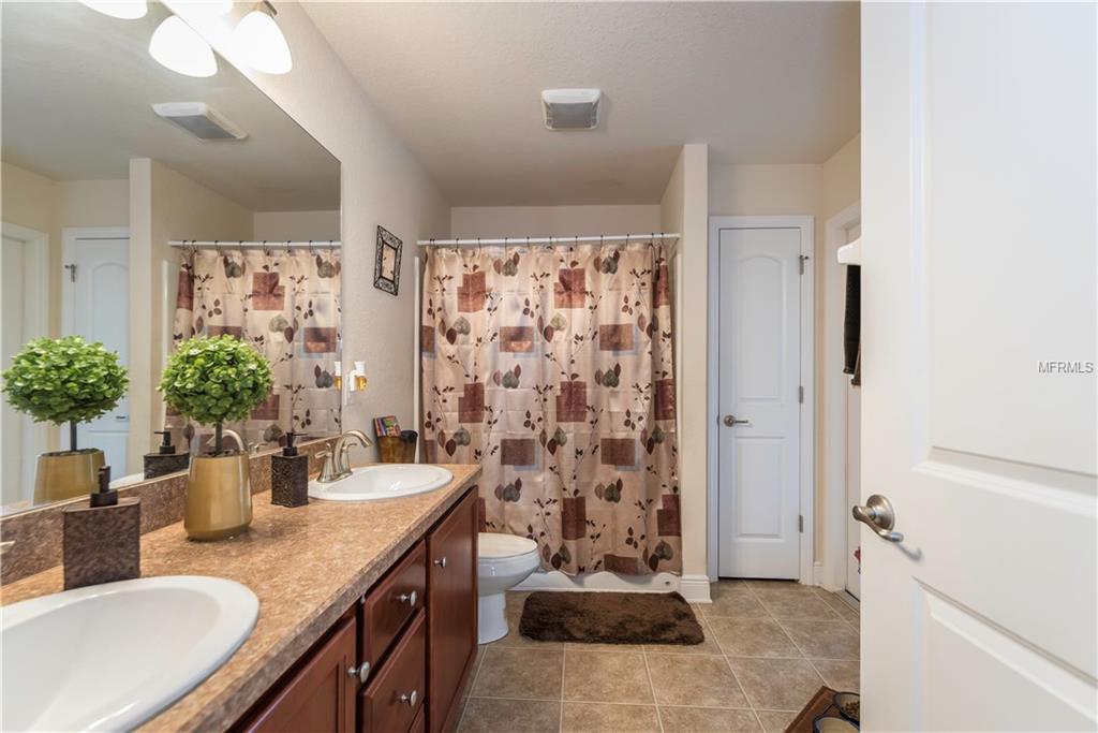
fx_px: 458
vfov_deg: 77.3
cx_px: 549
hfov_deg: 100.4
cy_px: 366
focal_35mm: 15
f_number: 3.5
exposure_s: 1/60
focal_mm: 15
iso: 800
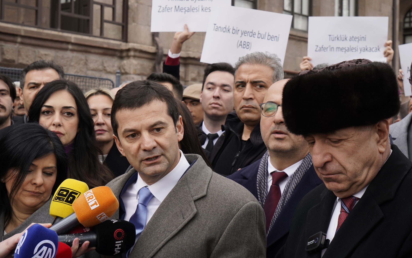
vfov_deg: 23.1
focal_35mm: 56
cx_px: 215
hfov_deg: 36.3
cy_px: 117
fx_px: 629
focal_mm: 49
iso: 250
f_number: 8
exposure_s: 1/125
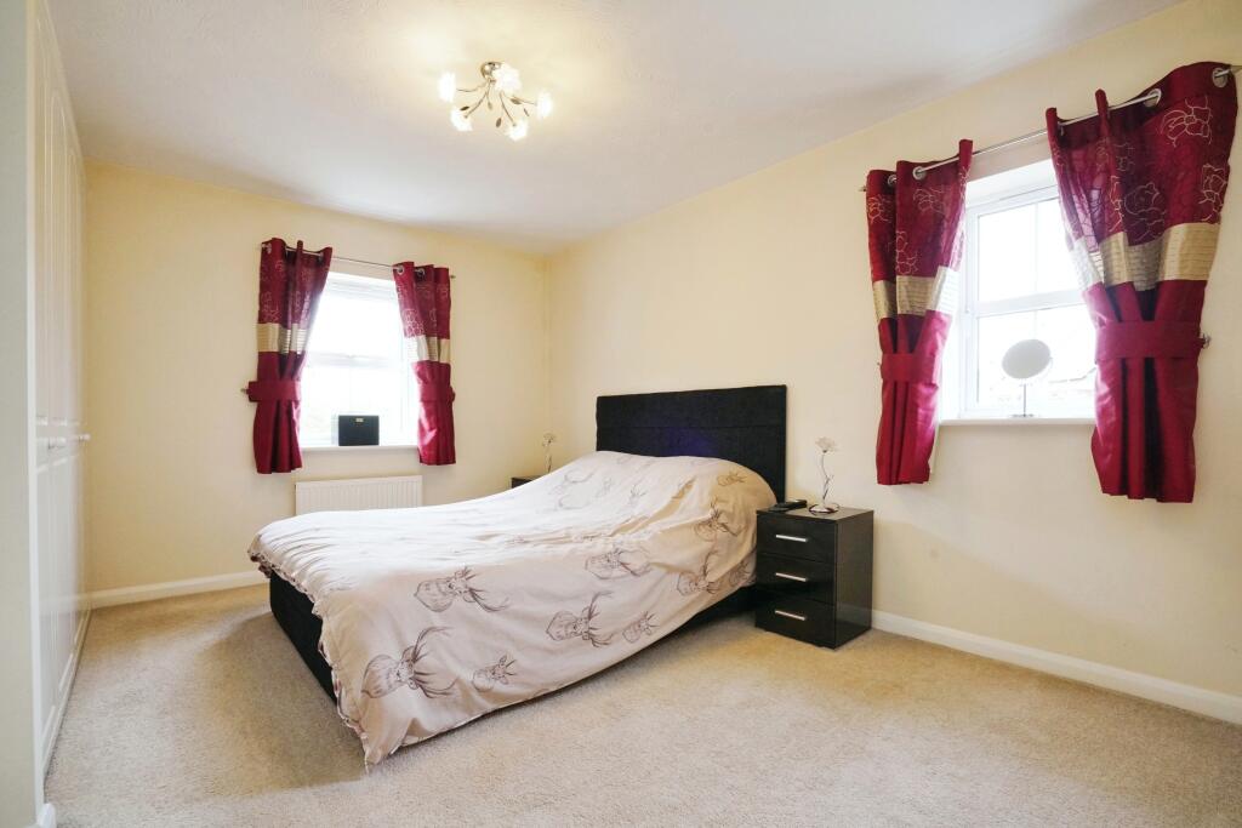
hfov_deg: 96.7
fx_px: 552
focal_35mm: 16
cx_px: 621
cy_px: 414
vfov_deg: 73.8
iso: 2000
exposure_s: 1/30
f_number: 11
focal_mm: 16
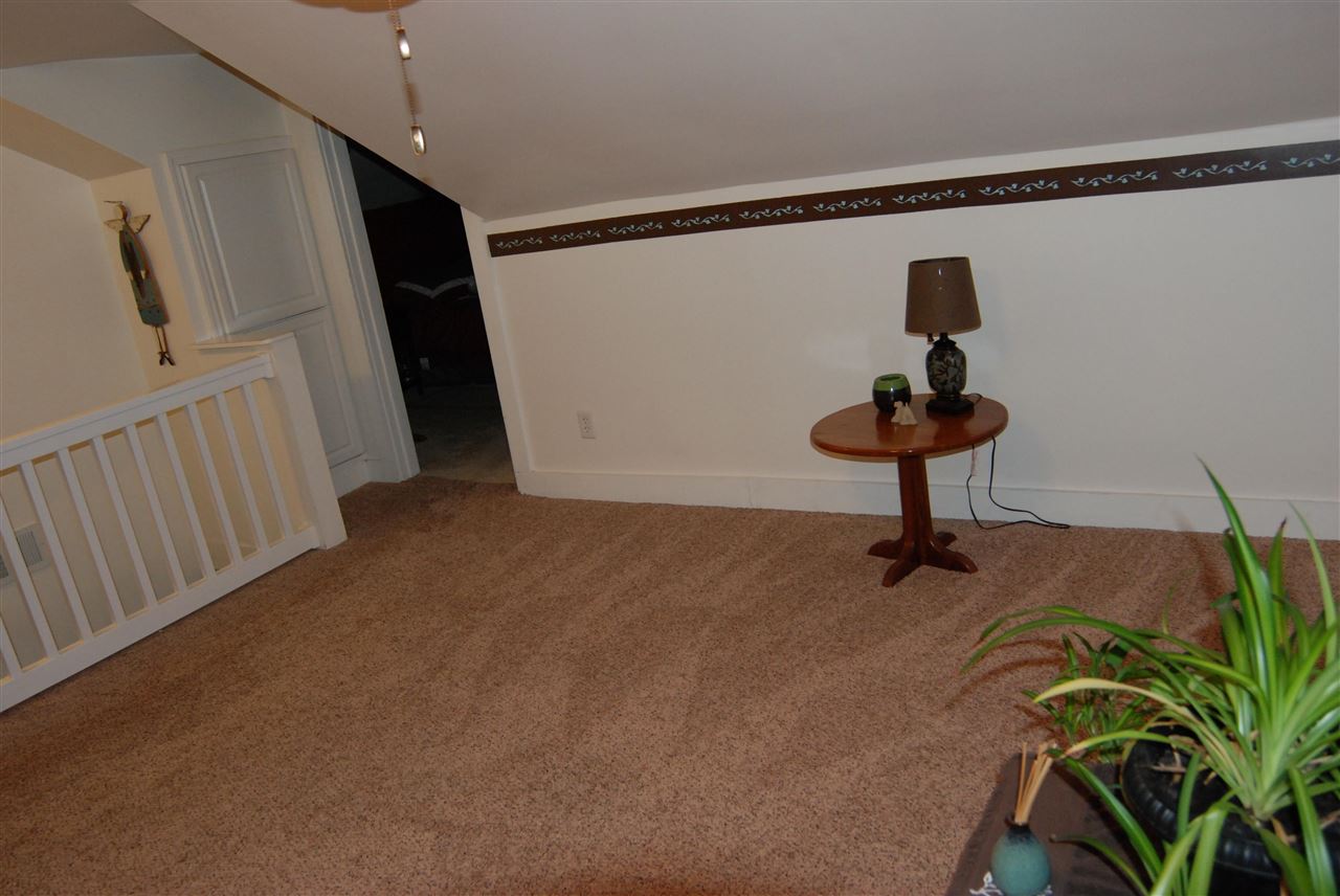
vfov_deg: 48.0
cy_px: 448
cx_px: 670
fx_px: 1006
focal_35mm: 27
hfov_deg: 67.3
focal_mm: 18
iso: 800
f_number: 5.6
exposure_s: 1/60
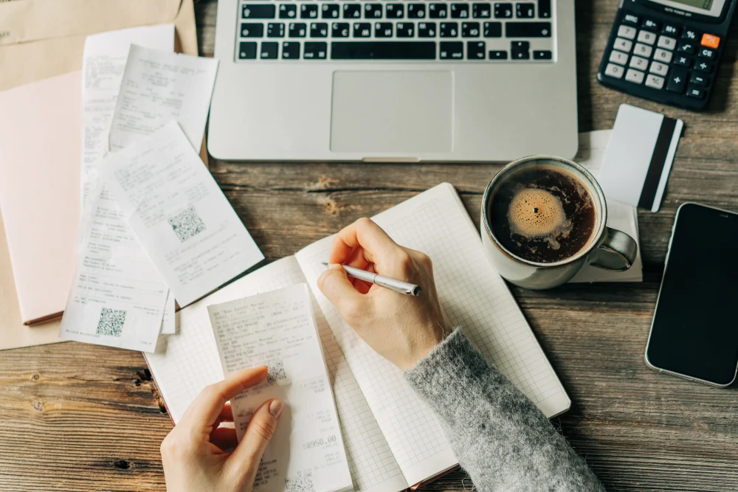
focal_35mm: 55
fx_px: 1128
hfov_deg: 36.2
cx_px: 369
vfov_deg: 24.6
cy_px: 246
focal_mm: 55
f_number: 2.8
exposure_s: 1/320
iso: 125
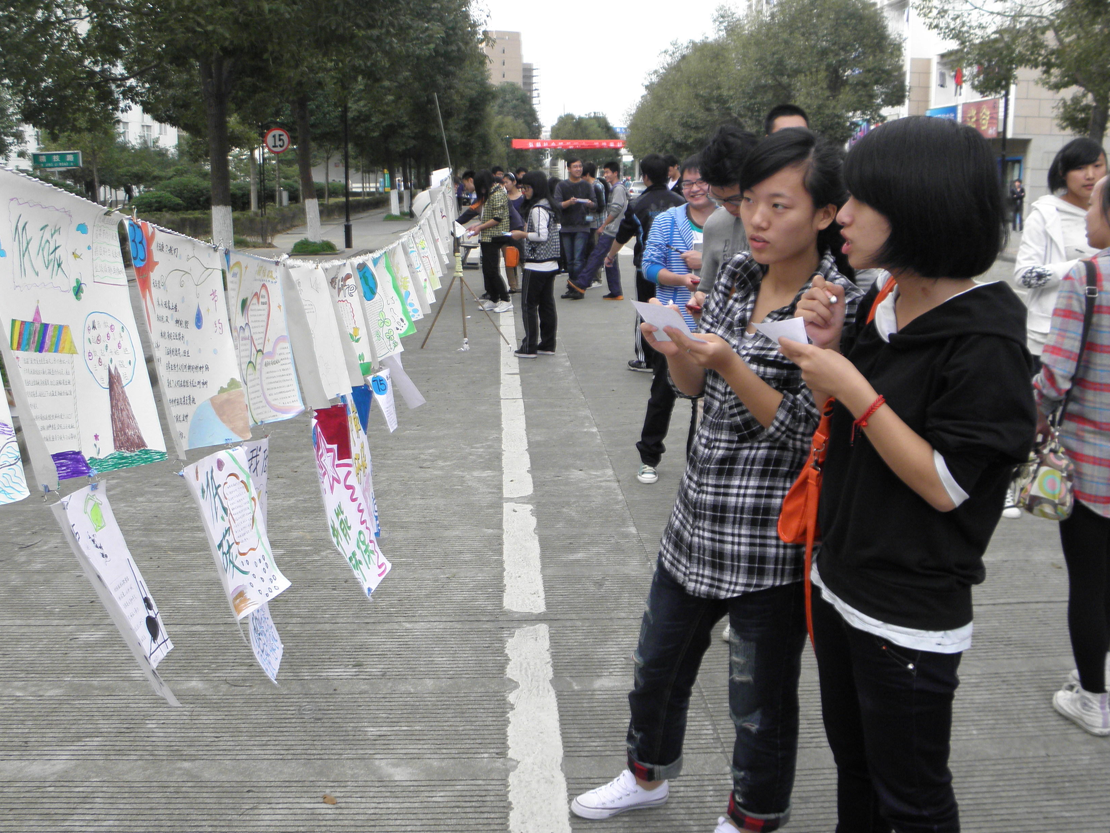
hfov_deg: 53.9
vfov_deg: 41.7
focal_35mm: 34
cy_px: 479
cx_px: 524
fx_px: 1090
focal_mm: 5
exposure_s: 1/250
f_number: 3.5
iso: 100
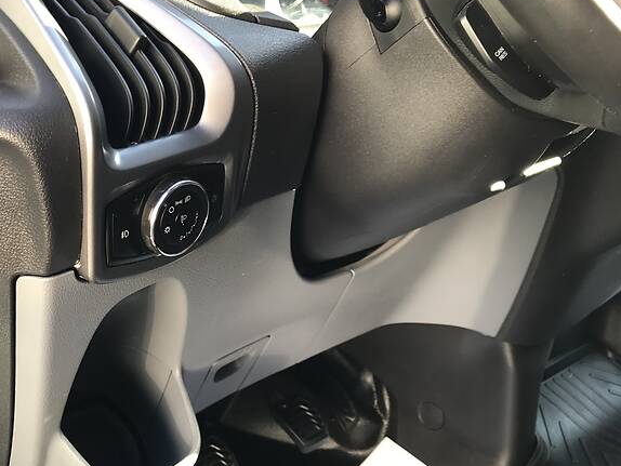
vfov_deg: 36.8
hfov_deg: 46.8
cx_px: 190
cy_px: 239
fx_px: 700
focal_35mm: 39
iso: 25
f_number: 1.8
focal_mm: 4
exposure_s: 1/45
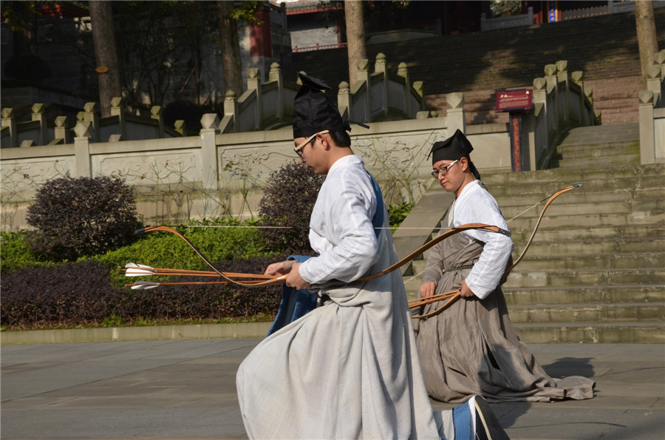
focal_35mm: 72
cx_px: 332
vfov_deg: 18.8
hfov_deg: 28.1
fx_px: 1326
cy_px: 220
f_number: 9
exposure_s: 1/1000
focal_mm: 48
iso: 500
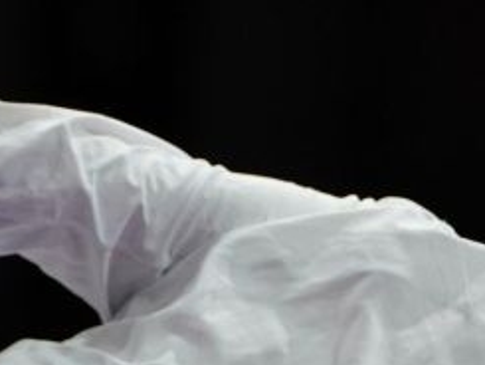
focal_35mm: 1242
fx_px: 17410
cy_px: 786
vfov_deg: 1.2
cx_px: -517
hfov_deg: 1.6
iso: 1000
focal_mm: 176
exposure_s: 1/1000
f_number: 2.8
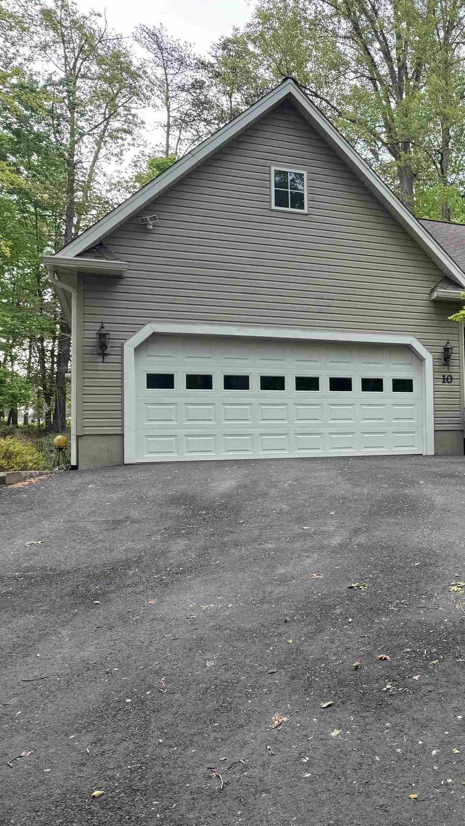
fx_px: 767
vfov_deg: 56.6
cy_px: 412
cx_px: 541
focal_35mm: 35
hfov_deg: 29.5
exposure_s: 1/338
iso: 80
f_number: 1.78
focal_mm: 6.76
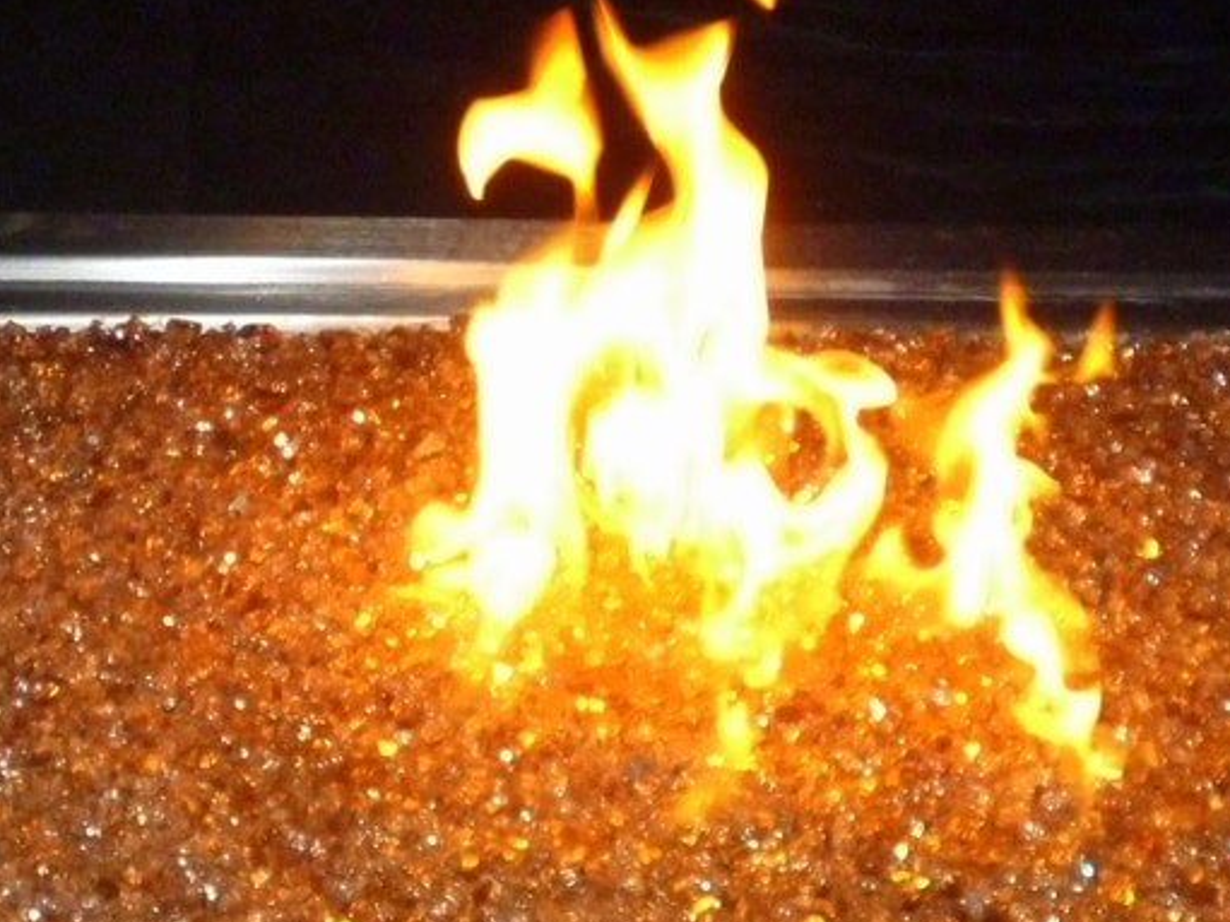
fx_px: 3801
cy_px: 525
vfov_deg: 13.8
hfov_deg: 18.4
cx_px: 675
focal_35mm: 107
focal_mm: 7.3
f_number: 3.7
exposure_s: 1/60
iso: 400
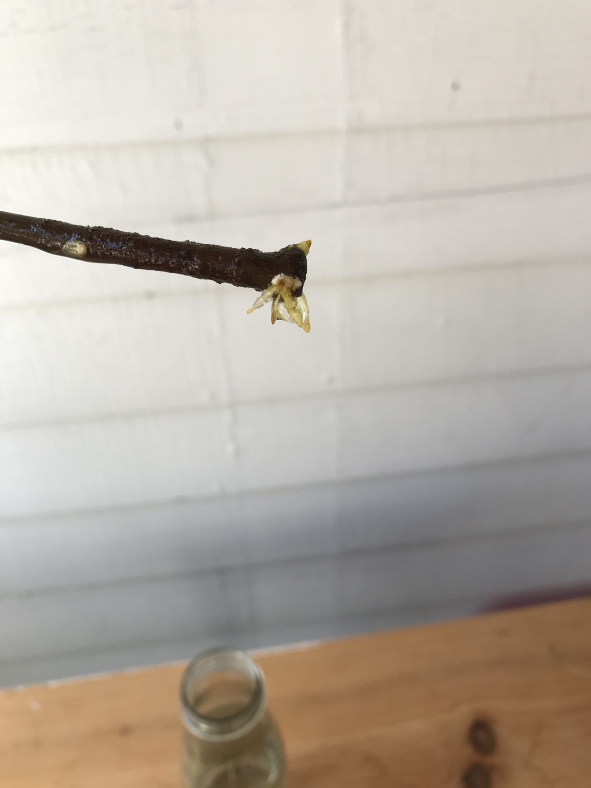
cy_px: 394
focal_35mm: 28
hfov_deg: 49.7
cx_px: 296
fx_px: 637
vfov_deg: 63.4
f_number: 1.8
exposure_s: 1/199
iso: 20
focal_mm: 3.99
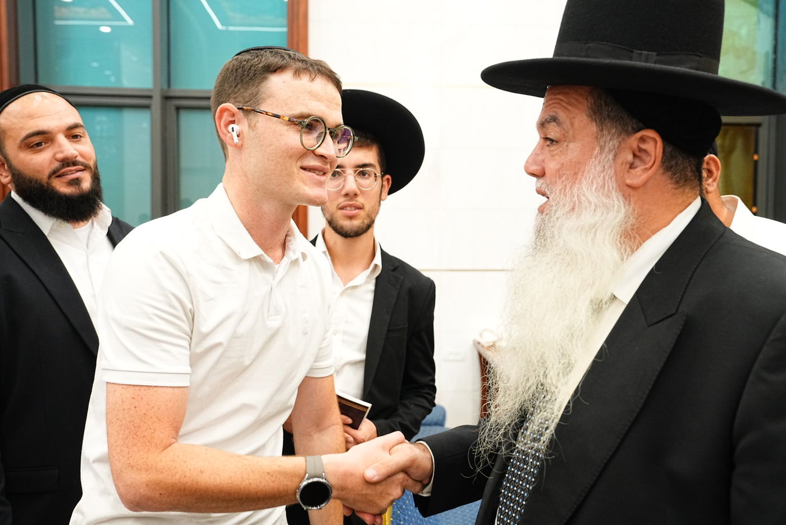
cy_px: 262
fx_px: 721
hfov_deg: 57.2
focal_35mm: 33
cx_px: 393
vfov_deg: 40.0
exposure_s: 1/250
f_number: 5
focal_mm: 33
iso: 2500
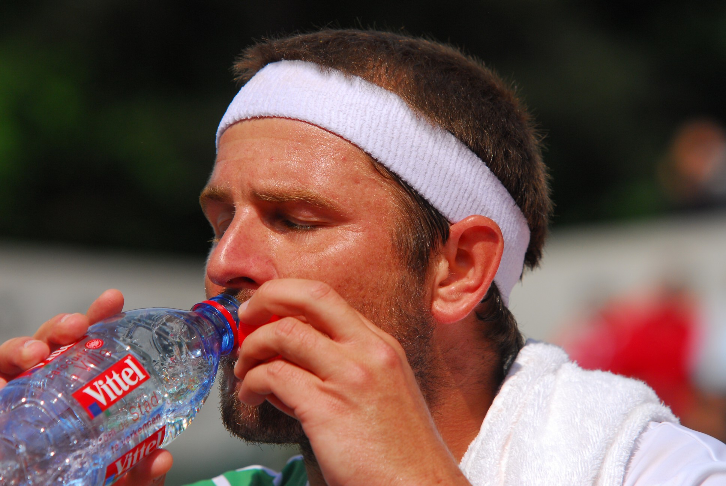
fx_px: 4846
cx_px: 363
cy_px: 243
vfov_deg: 5.7
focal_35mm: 240
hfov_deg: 8.6
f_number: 5.6
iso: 320
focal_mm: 160
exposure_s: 1/2500
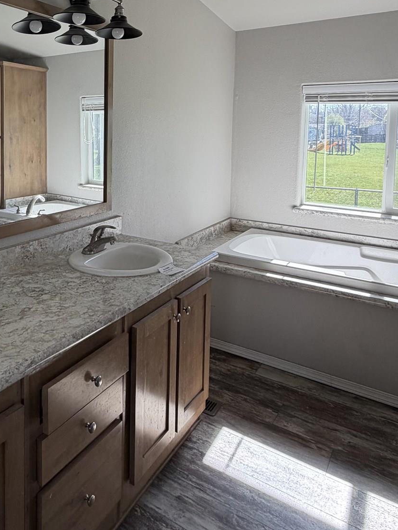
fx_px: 445
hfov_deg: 45.4
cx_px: 71
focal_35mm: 29
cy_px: 156
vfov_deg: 59.5
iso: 64
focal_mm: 2.22
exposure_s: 1/121
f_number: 2.2
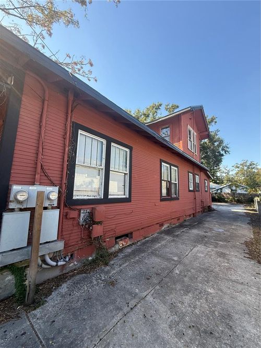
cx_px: 130
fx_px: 141
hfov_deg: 85.7
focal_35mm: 14
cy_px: 174
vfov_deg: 102.1
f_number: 2.2
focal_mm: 2.22
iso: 64
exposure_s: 1/451
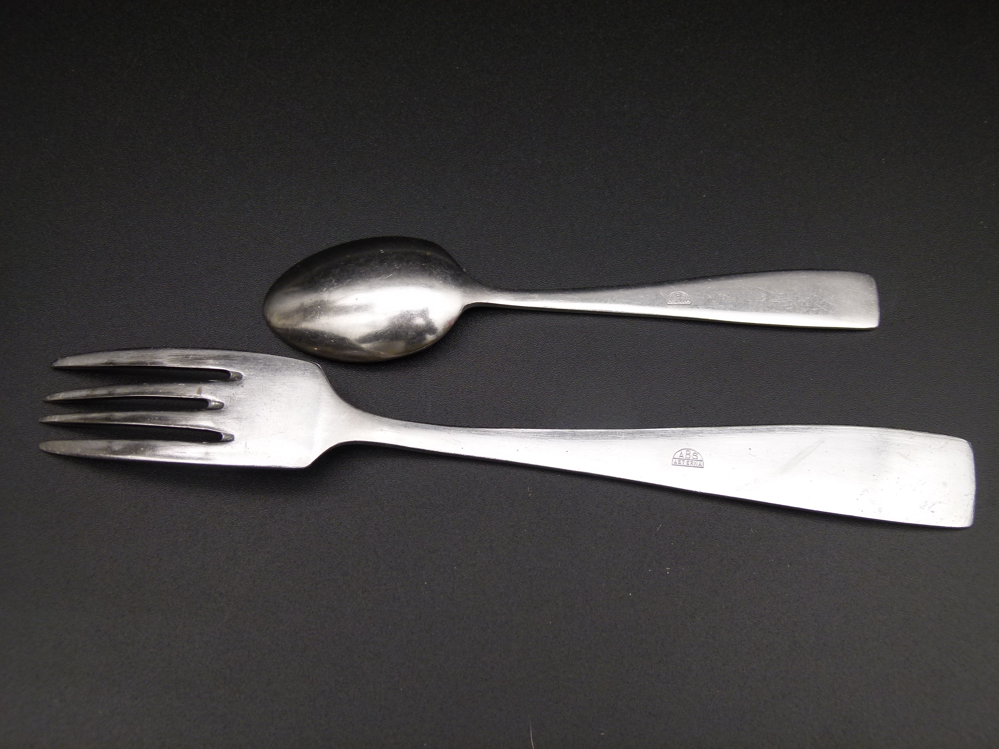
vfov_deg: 33.6
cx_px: 500
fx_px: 1241
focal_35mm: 43
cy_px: 374
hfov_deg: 43.9
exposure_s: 1/60
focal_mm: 7.7
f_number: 3.2
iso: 100
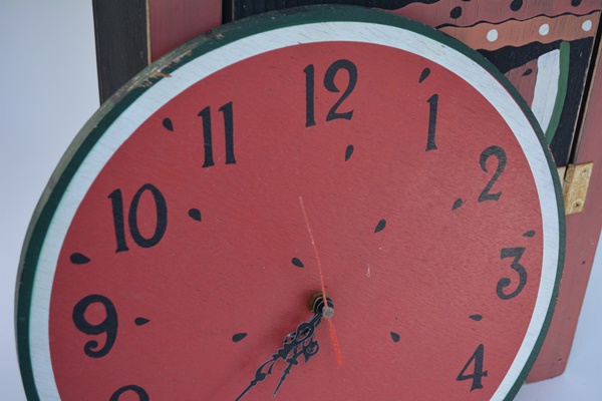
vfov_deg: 22.6
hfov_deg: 33.4
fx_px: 1003
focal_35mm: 60
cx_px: 301
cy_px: 200
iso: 360
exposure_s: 1/125
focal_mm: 40
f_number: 5.6
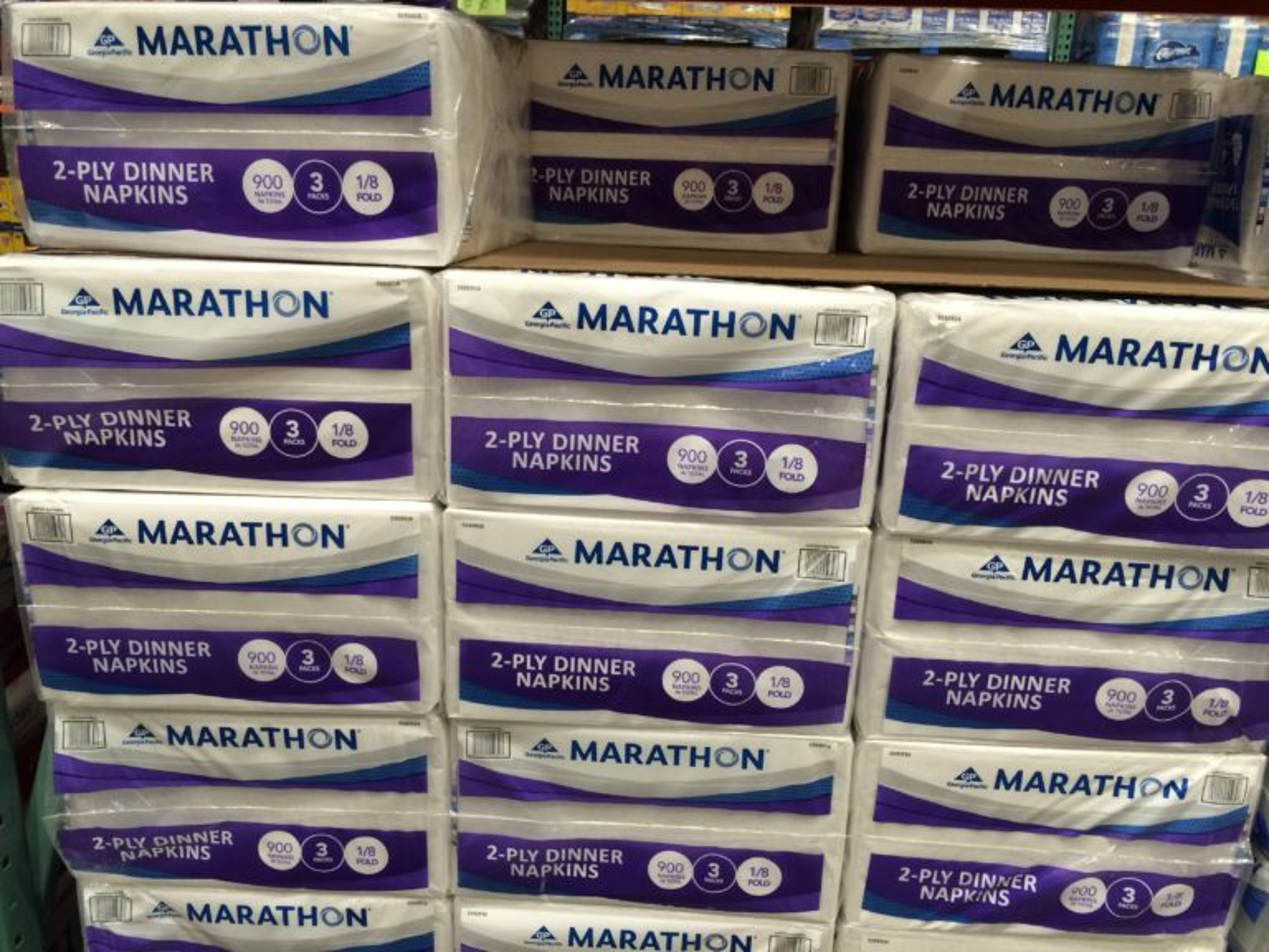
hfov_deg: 61.7
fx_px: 1063
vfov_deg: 48.2
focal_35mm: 29
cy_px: 476
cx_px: 634
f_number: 2.2
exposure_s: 1/30
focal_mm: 4.15
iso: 64
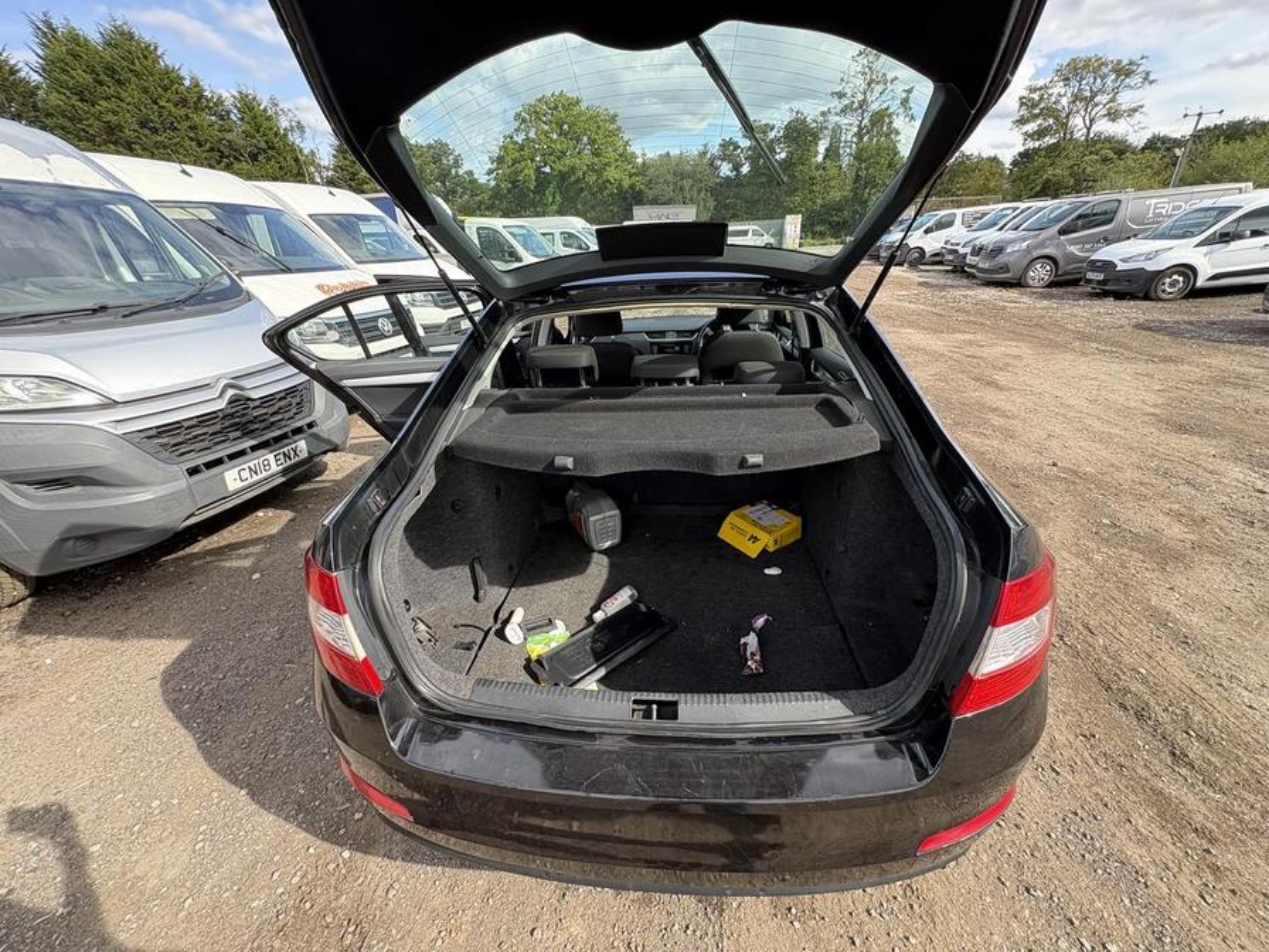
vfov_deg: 85.7
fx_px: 513
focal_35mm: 14
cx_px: 634
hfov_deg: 102.1
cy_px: 476
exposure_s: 1/156
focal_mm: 2.22
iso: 64
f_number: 2.2
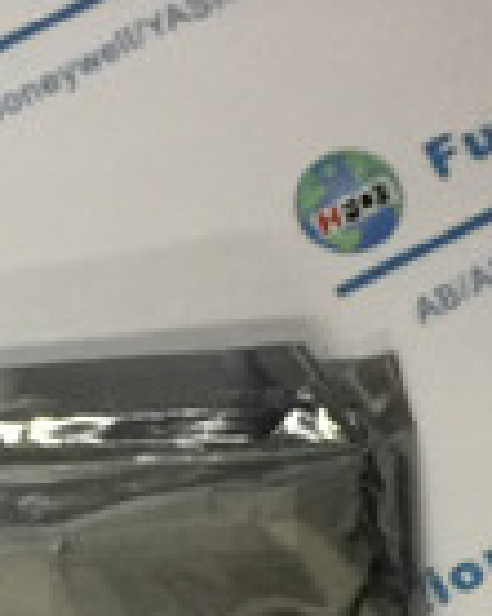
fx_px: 2970
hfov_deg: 9.3
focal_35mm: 163
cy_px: 1183
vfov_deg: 10.9
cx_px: -164
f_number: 2.2
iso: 64
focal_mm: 4.15
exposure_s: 1/33
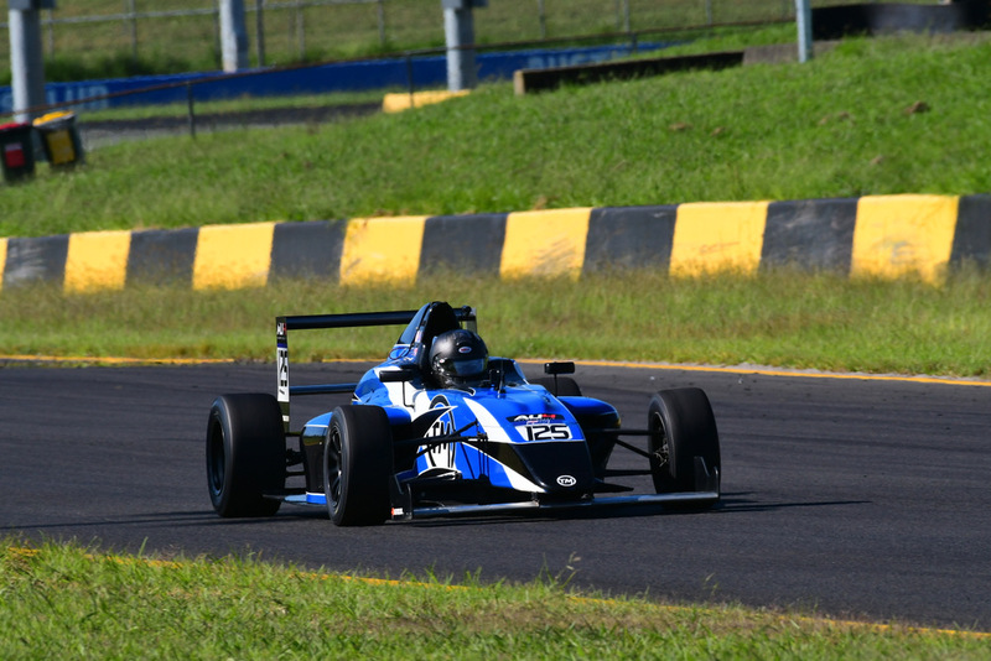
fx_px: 20652
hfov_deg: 2.7
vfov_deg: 1.8
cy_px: 330
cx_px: 496
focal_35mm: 750
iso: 500
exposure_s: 1/640
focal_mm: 500
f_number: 13
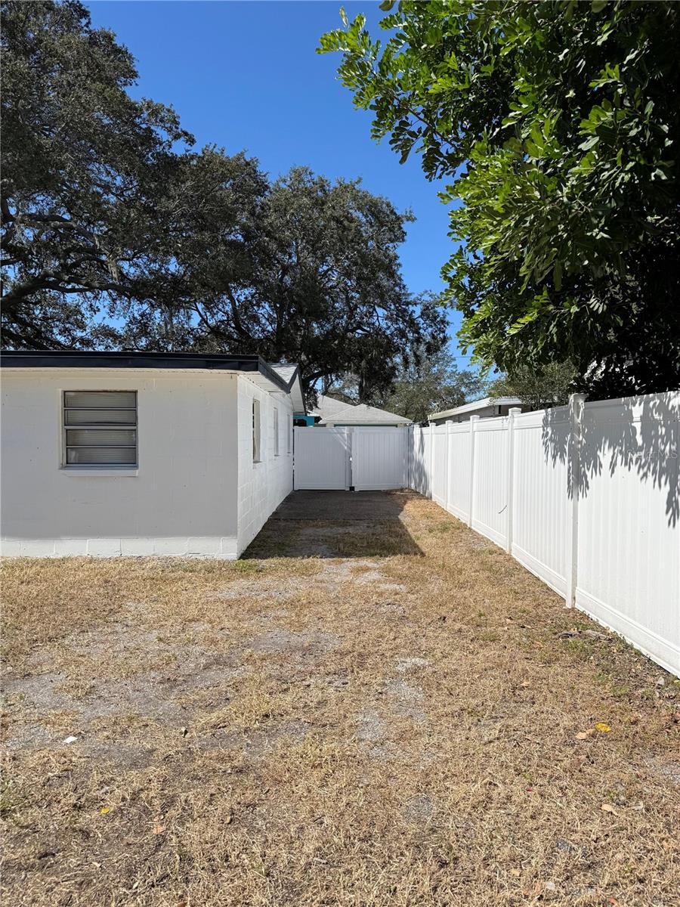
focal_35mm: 24
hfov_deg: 56.8
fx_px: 629
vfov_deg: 71.6
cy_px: 454
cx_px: 340
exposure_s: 1/7092
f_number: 1.78
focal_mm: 6.76
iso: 80
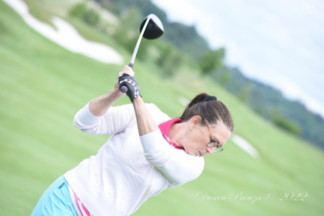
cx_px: 162
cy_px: 108
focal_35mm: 155
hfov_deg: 13.2
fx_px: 1396
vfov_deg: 8.9
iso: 400
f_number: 5.6
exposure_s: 1/1000
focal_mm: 155
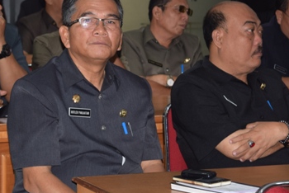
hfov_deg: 13.8
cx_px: 92
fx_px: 1189
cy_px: 78
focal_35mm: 148
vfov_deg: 9.3
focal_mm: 48
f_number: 5.3
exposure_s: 1/60
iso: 400
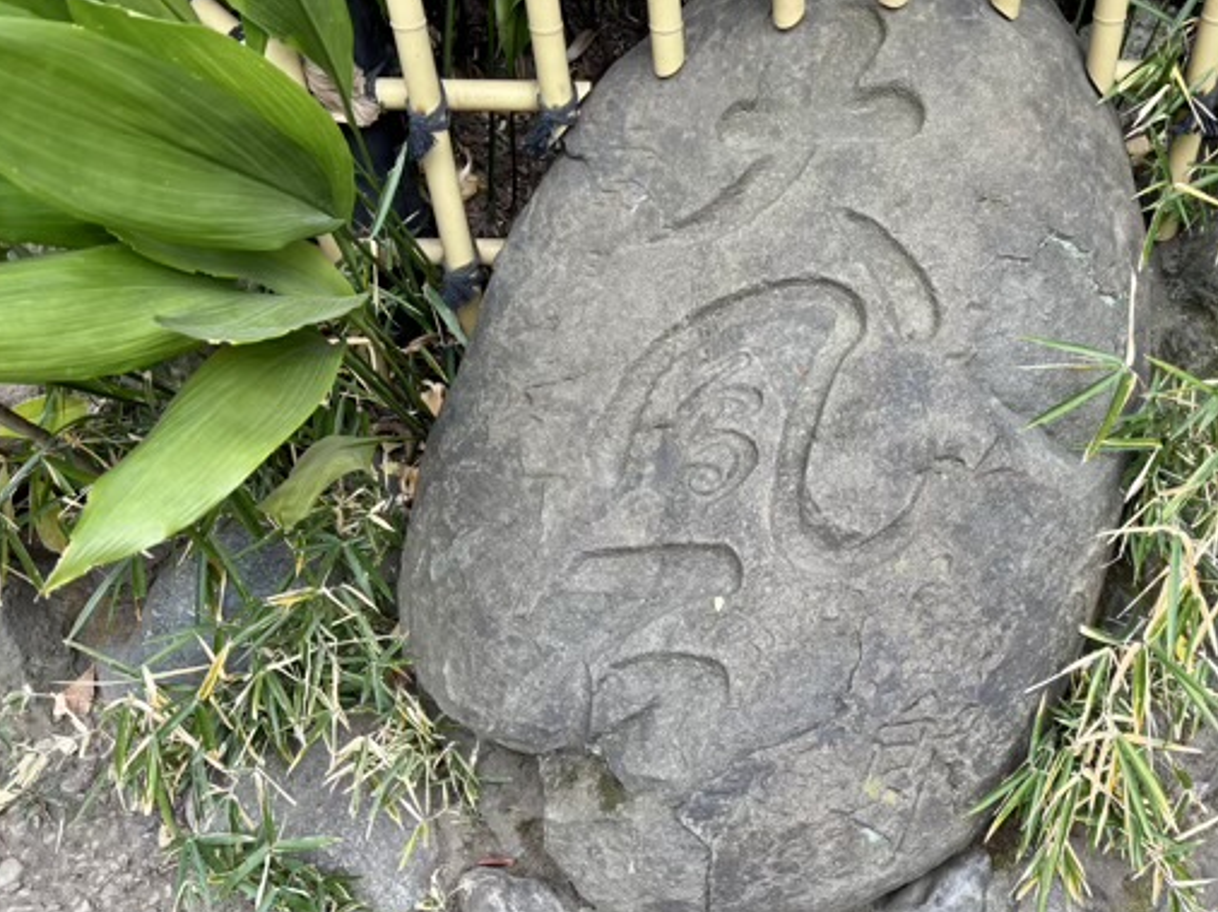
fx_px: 1266
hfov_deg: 50.5
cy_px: 381
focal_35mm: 36
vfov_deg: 39.5
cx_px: 811
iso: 50
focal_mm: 5.96
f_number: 1.6
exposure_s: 1/121
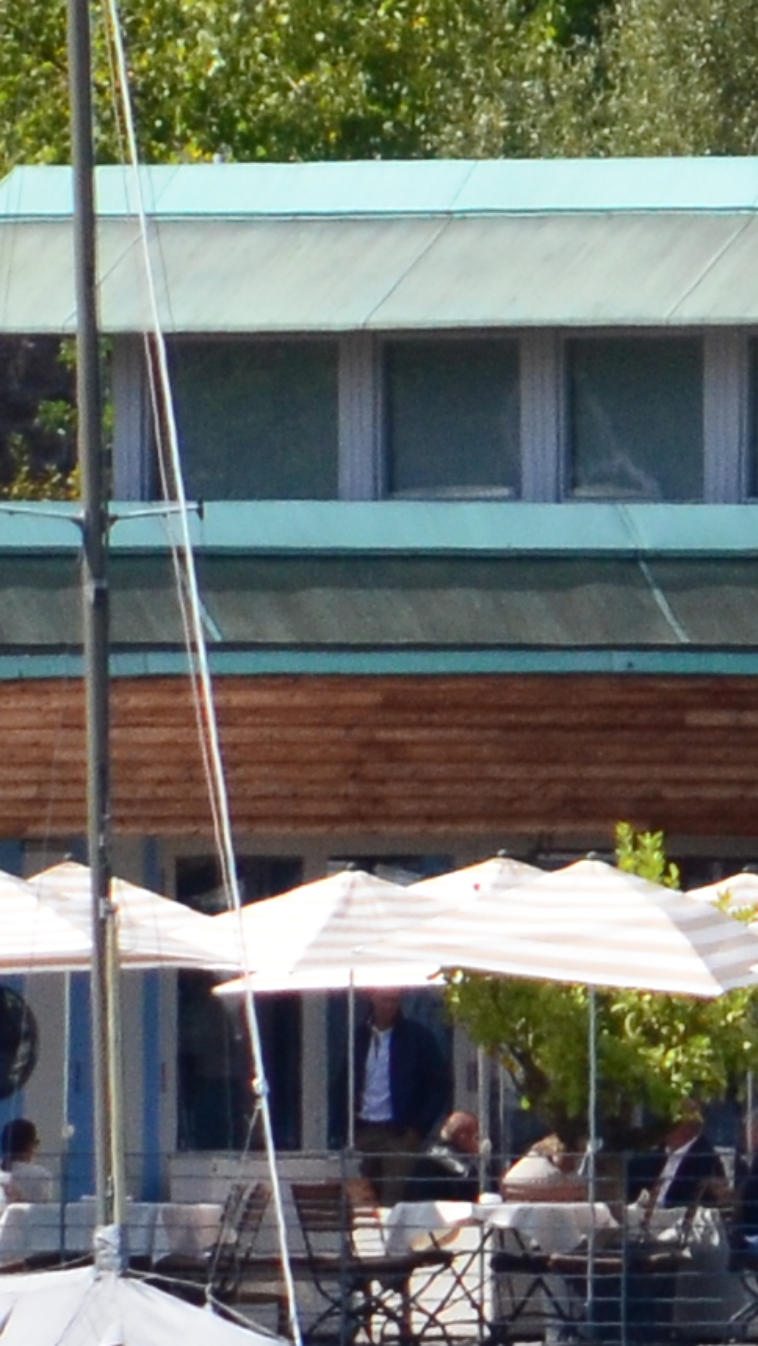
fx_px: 96295
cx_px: 832
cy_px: -169
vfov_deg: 0.8
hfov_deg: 0.5
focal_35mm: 2696
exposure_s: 1/2500
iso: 560
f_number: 5.6
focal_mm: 300
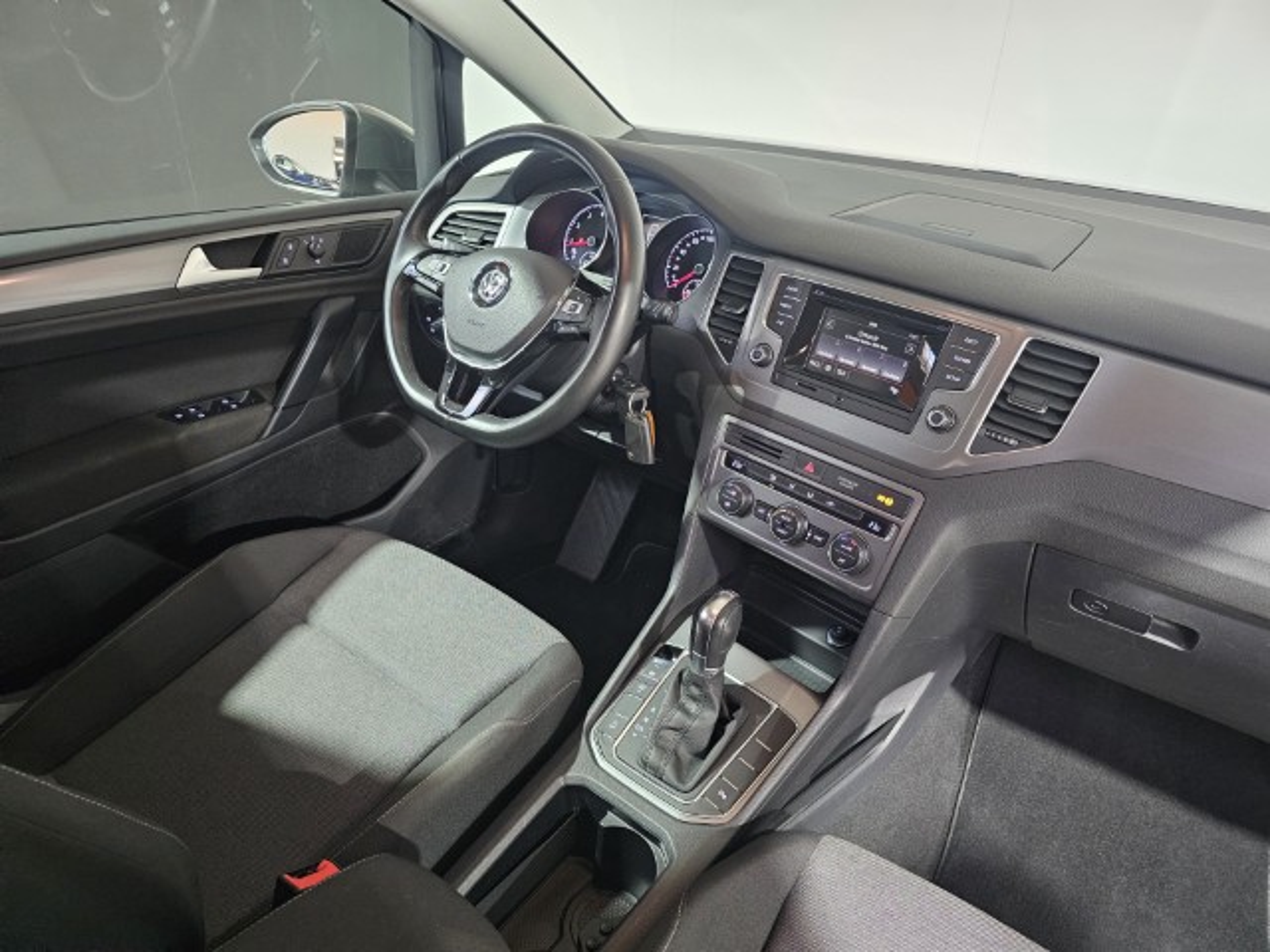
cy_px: 476
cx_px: 635
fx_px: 844
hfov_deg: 73.9
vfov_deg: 58.9
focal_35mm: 23
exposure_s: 1/50
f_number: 1.7
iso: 800
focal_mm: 6.3
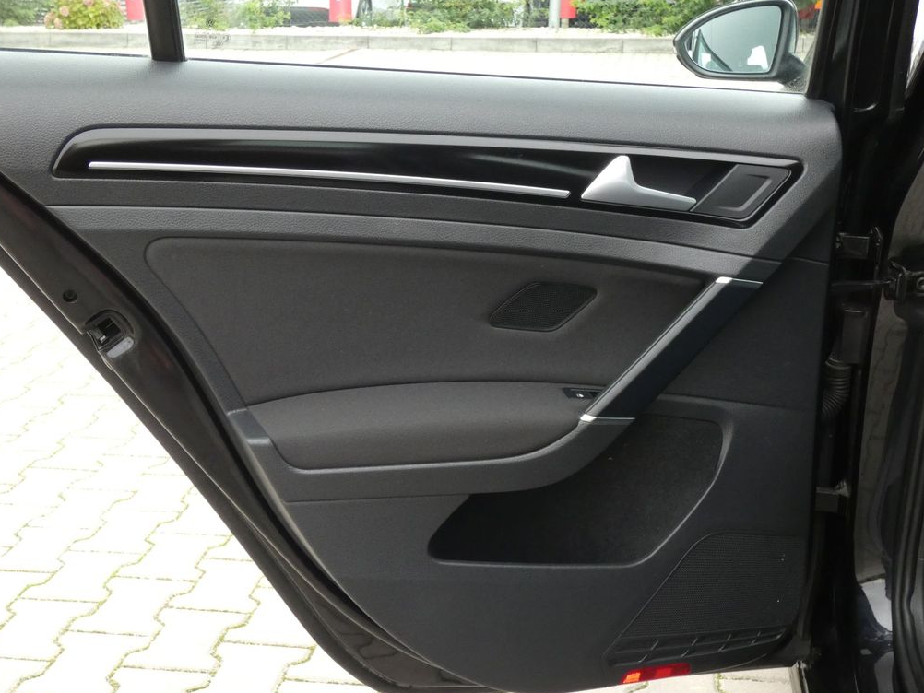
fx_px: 1255
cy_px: 351
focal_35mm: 47
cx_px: 460
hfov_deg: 40.4
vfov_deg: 30.9
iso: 400
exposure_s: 1/80
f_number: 5.6
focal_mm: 8.2
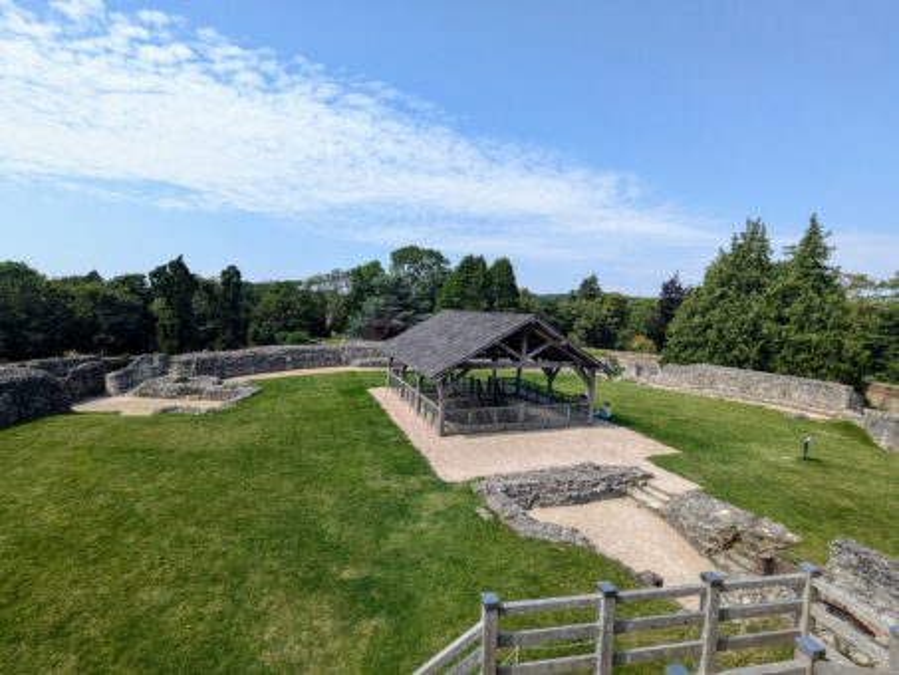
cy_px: 338
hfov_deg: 94.5
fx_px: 416
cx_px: 450
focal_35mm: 16
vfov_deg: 78.1
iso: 49
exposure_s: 1/1631
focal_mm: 2.35
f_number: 2.2
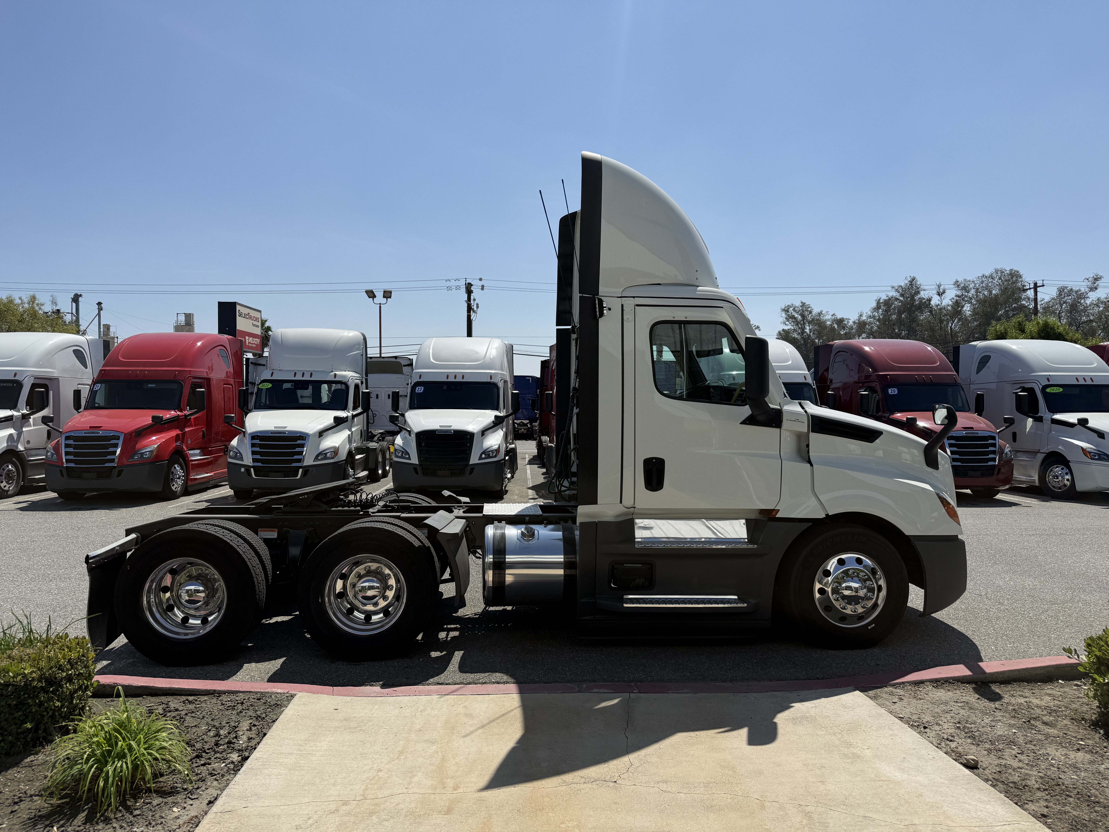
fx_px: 769
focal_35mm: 24
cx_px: 554
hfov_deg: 71.6
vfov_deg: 56.8
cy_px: 416
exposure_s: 1/8130
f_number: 1.78
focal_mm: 6.76
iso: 80
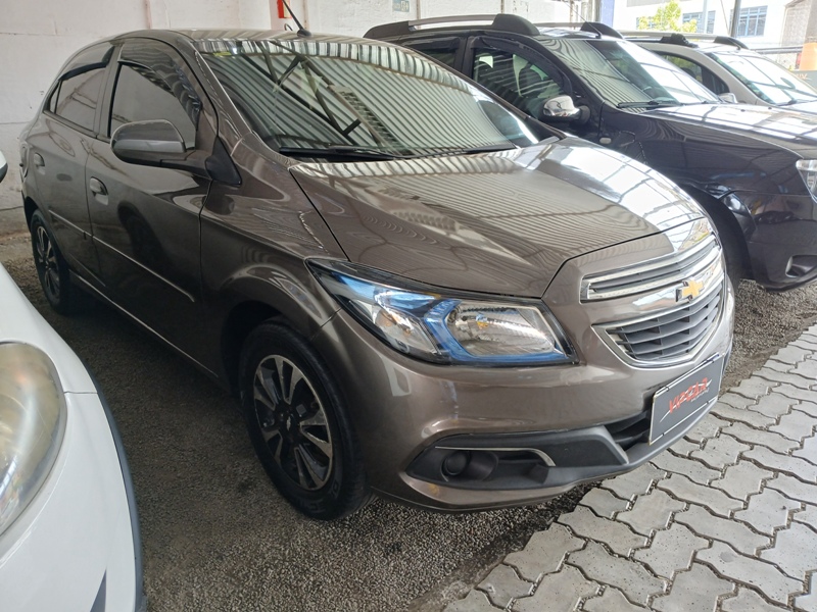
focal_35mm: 26
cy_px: 306
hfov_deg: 67.3
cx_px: 408
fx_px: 614
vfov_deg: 53.1
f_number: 1.8
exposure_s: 1/60
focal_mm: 3.98
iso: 100
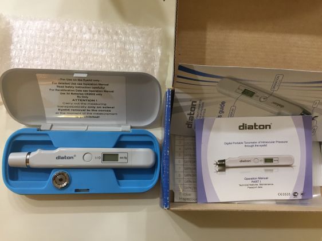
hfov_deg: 61.7
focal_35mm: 29
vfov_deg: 48.2
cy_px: 120
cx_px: 161
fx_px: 270
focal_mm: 4.15
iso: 125
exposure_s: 1/33
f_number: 2.2
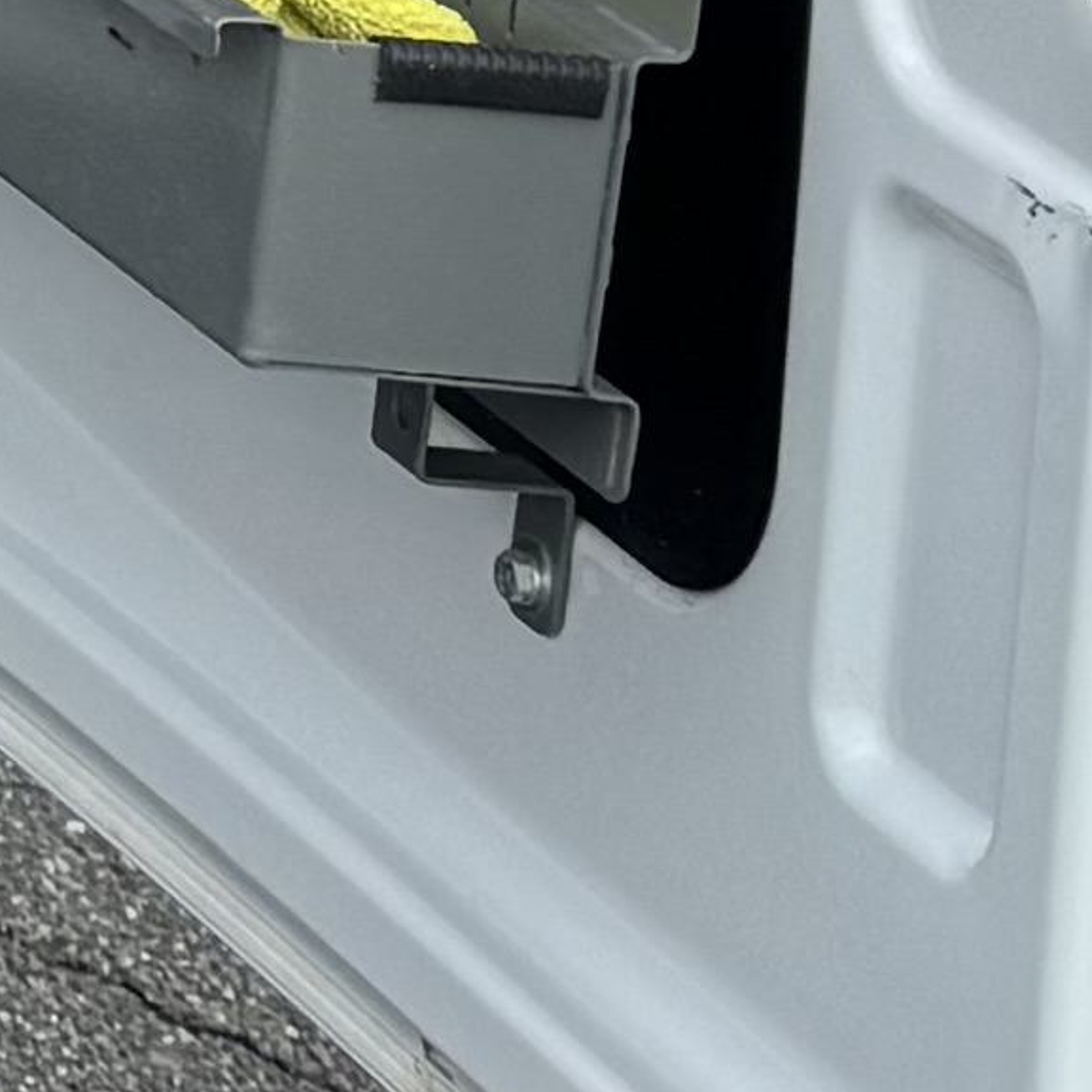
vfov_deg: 7.5
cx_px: -3221
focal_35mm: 210
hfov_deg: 6.7
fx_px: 7495
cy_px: -1893
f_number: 1.78
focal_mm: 6.76
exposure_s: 1/1869
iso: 80
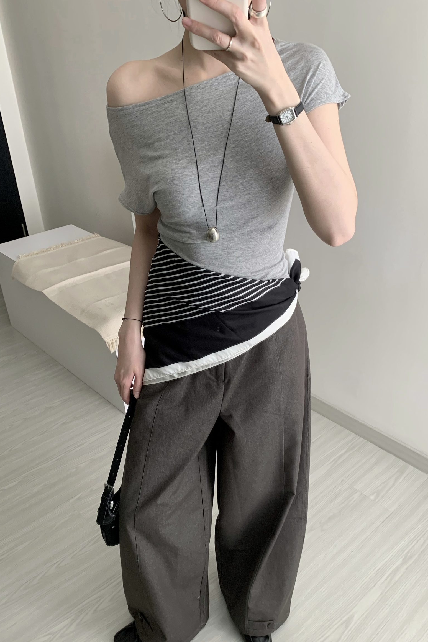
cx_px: 215
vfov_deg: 65.5
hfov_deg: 46.4
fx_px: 499
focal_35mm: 28
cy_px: 332
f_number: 1.8
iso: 100
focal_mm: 4.25
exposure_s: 1/60
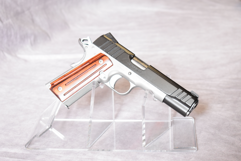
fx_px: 482
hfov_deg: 28.1
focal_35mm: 72
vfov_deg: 18.9
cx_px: 120
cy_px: 80
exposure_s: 1/125
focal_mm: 48
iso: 1600
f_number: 5.3
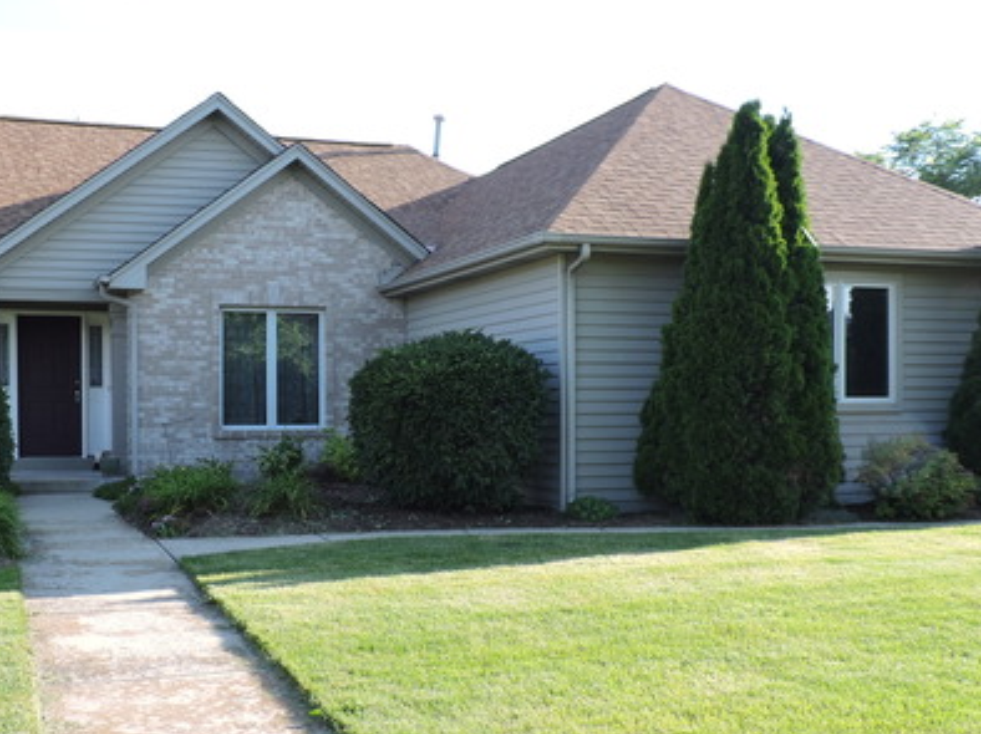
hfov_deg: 47.3
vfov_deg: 36.7
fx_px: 1105
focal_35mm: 39
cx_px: 349
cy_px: 423
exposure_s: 1/250
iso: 100
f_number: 3
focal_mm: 4.3
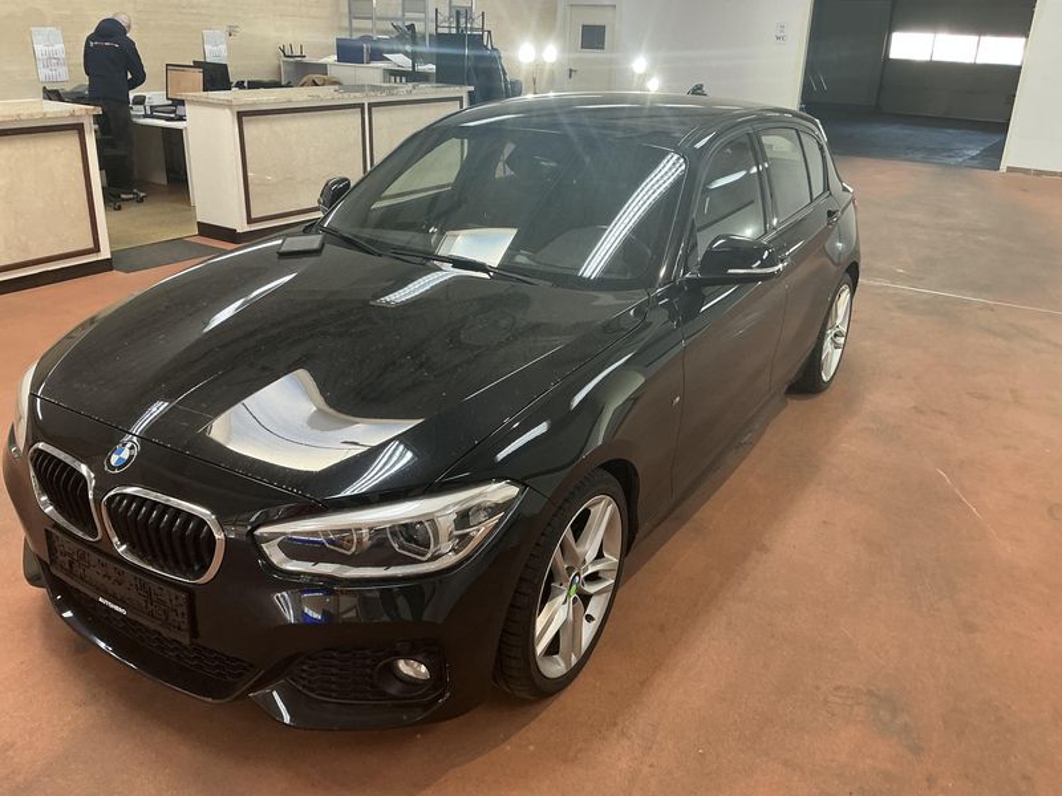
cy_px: 398
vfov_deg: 49.7
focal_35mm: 28
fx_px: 859
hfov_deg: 63.4
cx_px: 531
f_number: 1.8
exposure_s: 1/50
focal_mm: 3
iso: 80
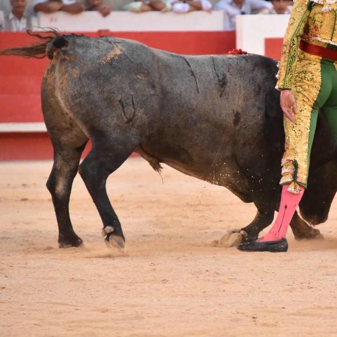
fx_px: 3987
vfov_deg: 4.8
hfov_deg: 4.8
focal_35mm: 362
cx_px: 277
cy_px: 136
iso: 12800
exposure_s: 1/640
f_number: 5.6
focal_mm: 230
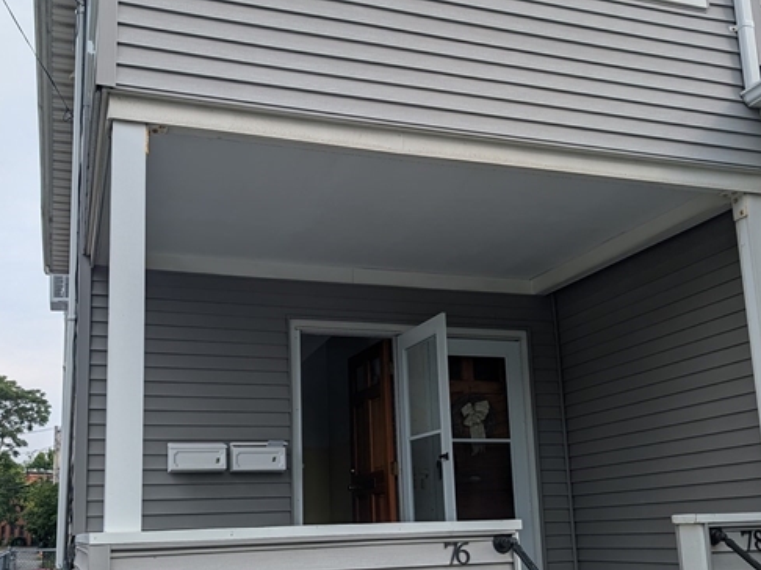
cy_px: 359
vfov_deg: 37.4
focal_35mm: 38
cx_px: 344
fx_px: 835
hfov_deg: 48.9
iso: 20
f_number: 1.68
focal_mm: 6.9
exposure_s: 1/667
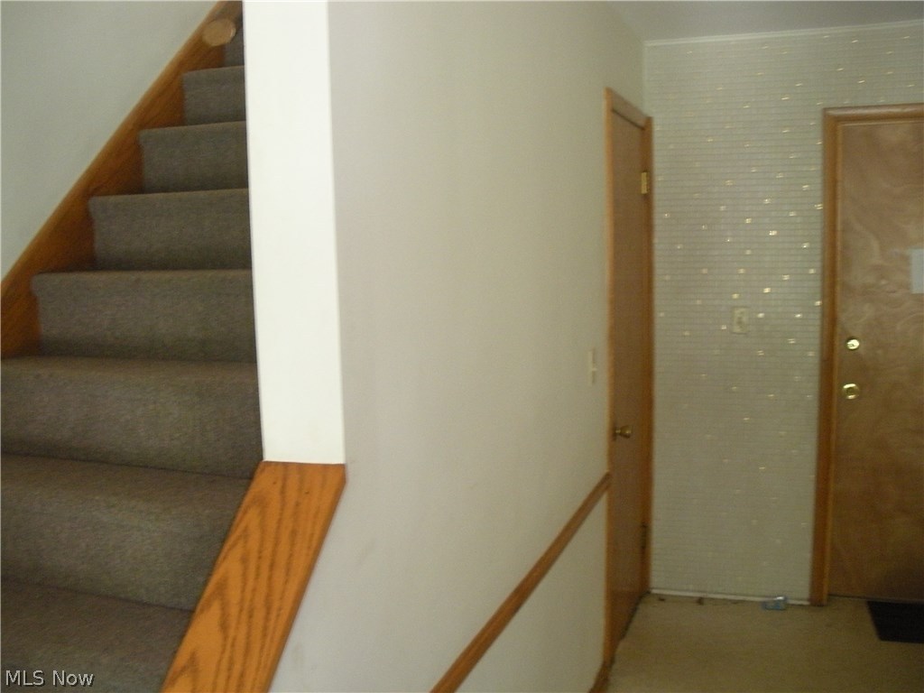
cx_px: 462
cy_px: 346
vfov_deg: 39.7
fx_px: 961
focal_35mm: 36
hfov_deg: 51.4
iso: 400
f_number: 3.5
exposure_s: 1/8.4
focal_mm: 6.3
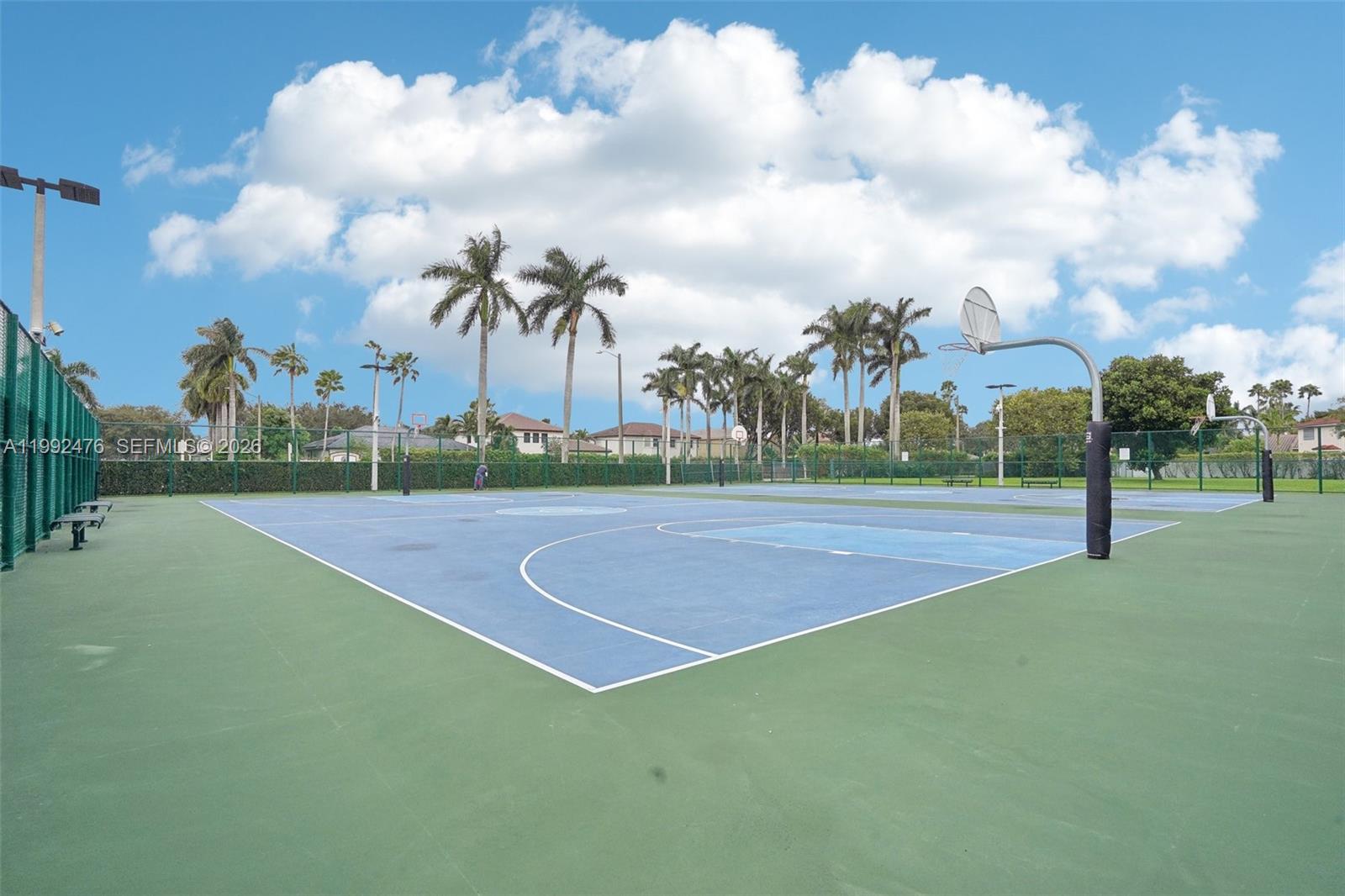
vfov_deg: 73.7
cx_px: 672
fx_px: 598
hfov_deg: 96.7
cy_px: 448
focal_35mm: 16
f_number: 10
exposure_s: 1/640
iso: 400
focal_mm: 16
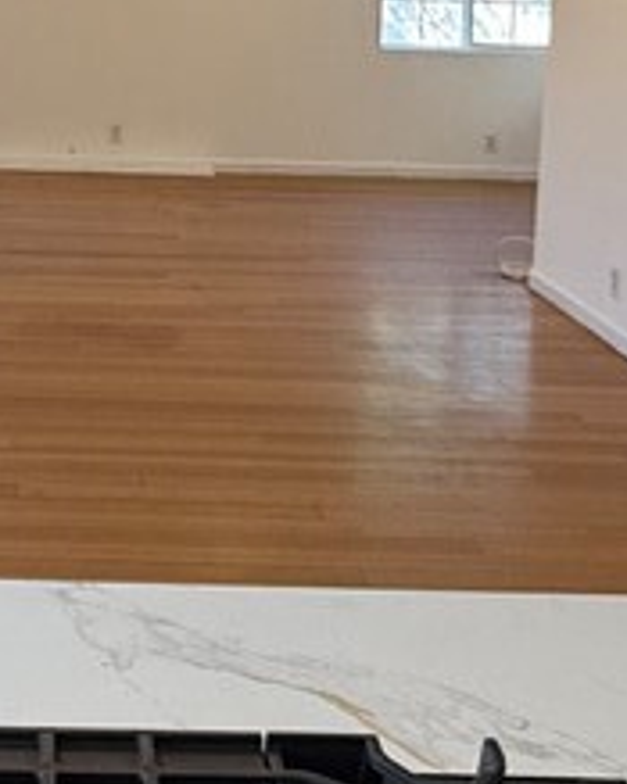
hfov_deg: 23.3
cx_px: 72
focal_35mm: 64
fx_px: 1486
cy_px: 39
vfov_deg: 28.2
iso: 100
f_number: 2.2
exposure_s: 1/120
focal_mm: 2.22
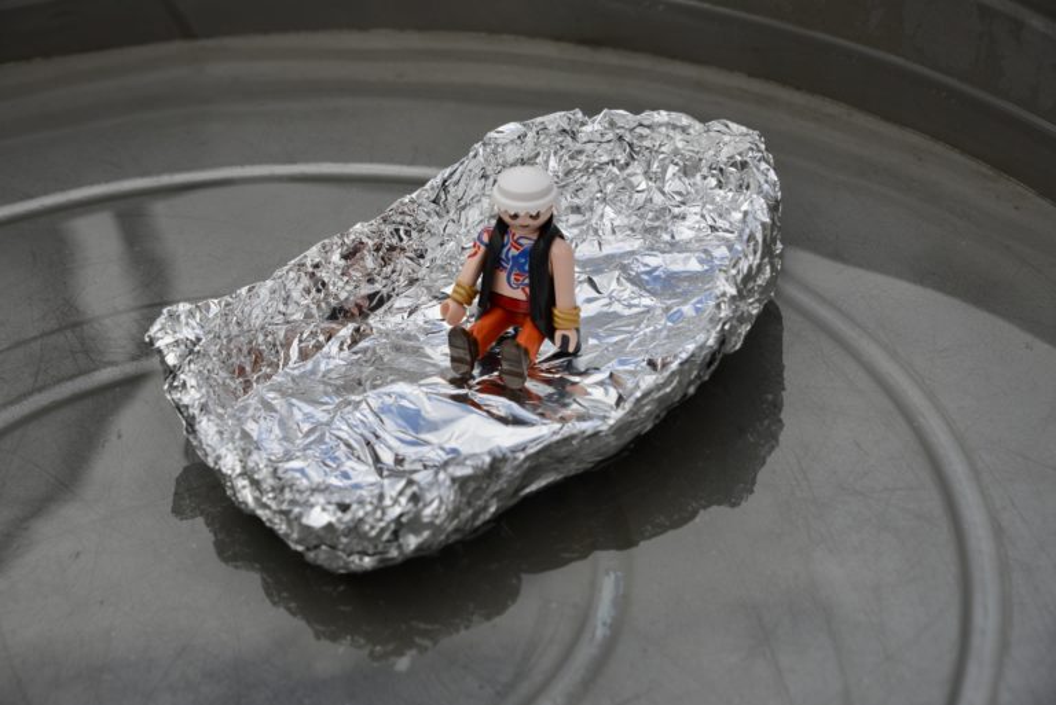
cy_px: 352
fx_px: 3962
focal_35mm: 135
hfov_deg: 15.2
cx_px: 528
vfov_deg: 10.2
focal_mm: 135
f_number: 9
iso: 320
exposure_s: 1/320
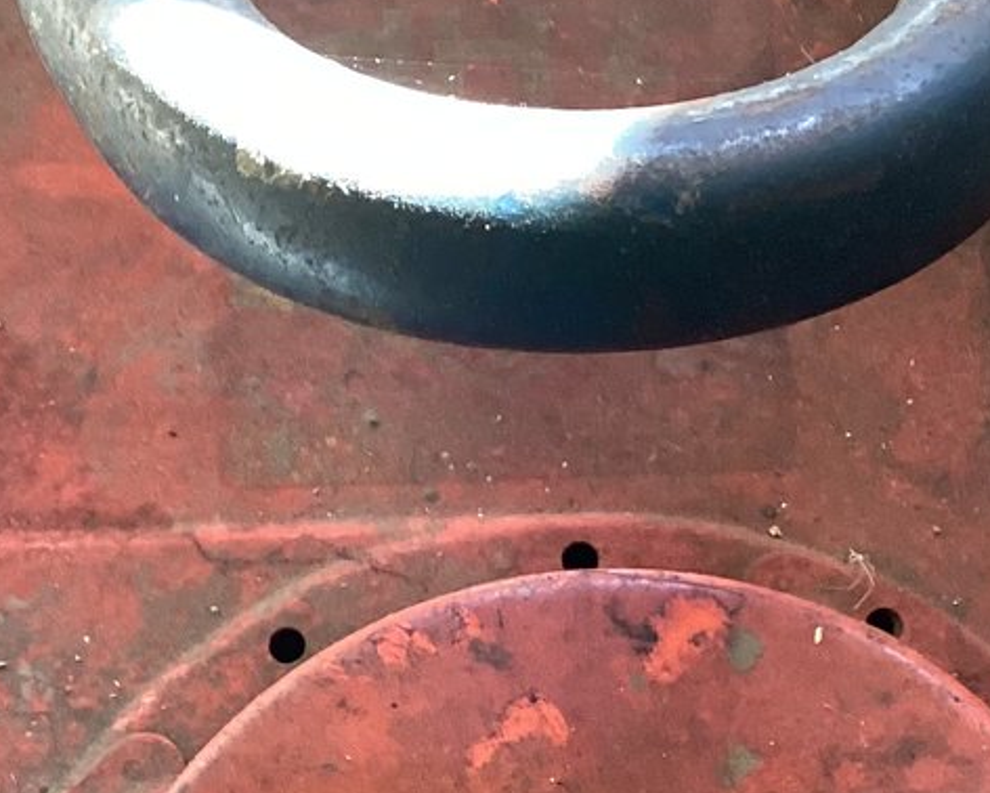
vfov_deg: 15.4
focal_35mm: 97
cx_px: 555
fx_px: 2843
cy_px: 926
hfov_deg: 19.7
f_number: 2.4
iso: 160
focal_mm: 3.3
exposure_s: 1/60
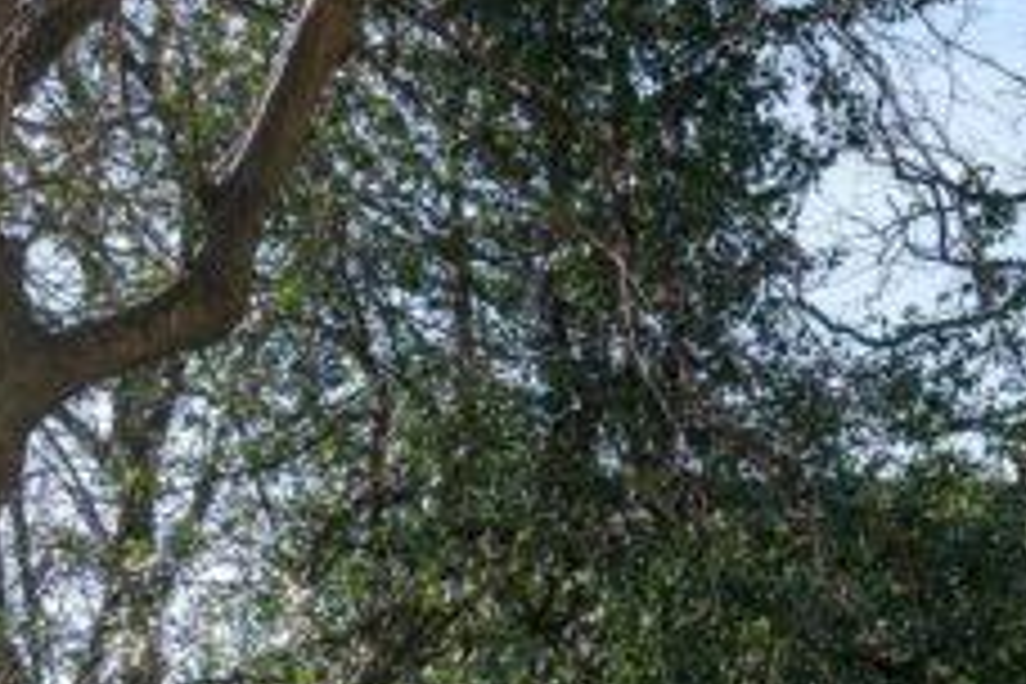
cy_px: 1199
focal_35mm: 72
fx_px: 2052
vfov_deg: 16.2
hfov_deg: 27.5
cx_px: 837
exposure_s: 1/320
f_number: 8
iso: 400
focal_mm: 16
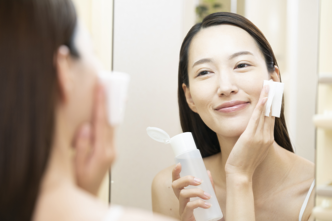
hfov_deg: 16.8
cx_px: 166
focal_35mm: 122
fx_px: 1125
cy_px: 110
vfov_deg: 11.2
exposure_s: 1/80
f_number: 3.5
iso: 400
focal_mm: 122
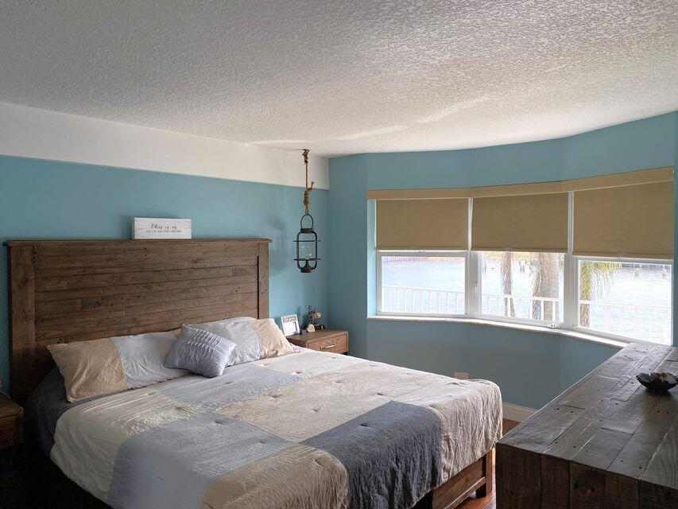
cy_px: 254
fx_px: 509
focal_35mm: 26
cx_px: 339
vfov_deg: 53.1
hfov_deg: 67.3
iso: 32
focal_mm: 4.25
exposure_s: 1/203
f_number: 1.8
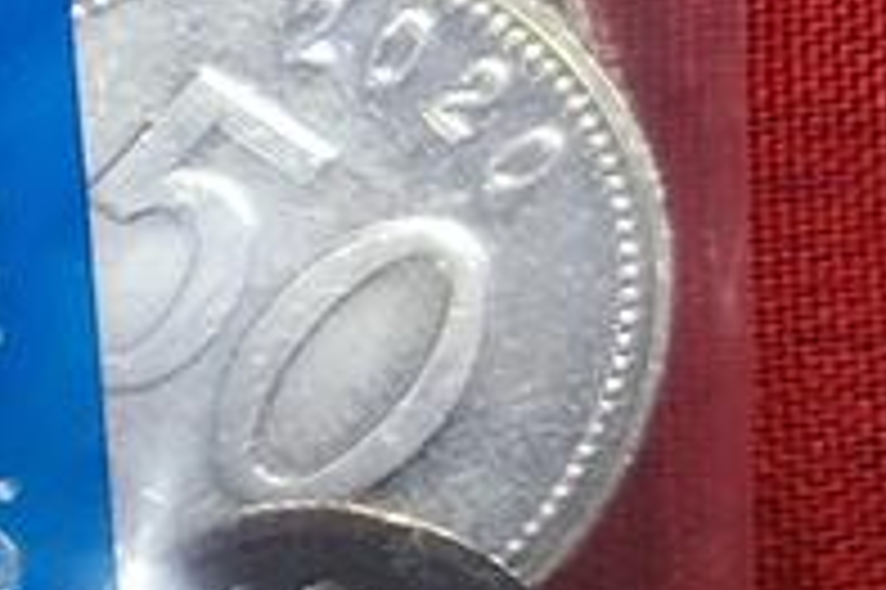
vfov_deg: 7.2
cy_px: 1558
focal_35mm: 176
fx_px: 4328
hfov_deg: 9.2
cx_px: -1808
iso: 64
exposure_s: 1/60
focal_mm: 5.4
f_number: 1.8
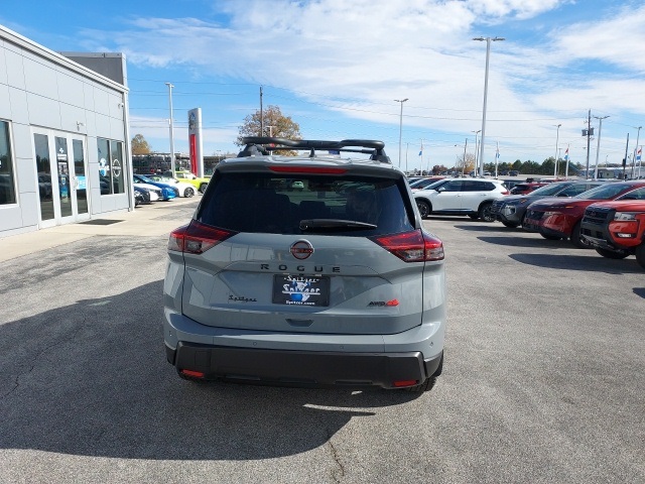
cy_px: 242
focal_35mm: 24
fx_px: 447
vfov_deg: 56.8
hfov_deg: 71.6
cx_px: 322
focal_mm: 4.6
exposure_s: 1/963
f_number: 1.8
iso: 40
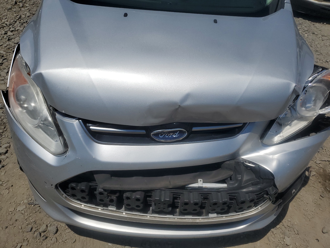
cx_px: 165
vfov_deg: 53.1
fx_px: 248
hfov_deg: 67.3
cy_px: 124
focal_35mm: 26
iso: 51
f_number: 1.5
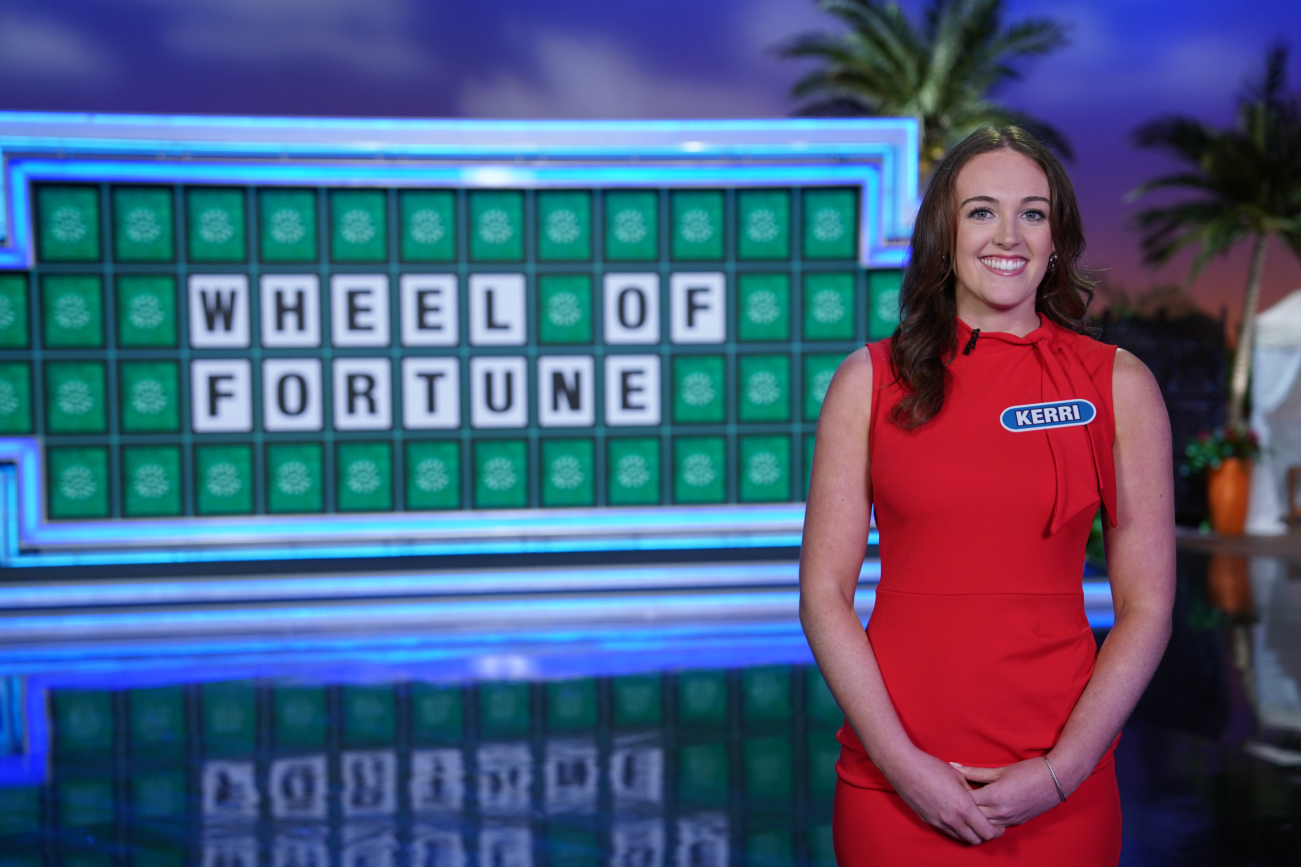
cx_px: 650
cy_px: 434
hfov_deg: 39.6
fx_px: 1807
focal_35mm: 50
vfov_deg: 27.0
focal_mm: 50
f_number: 2.8
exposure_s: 1/160
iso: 500
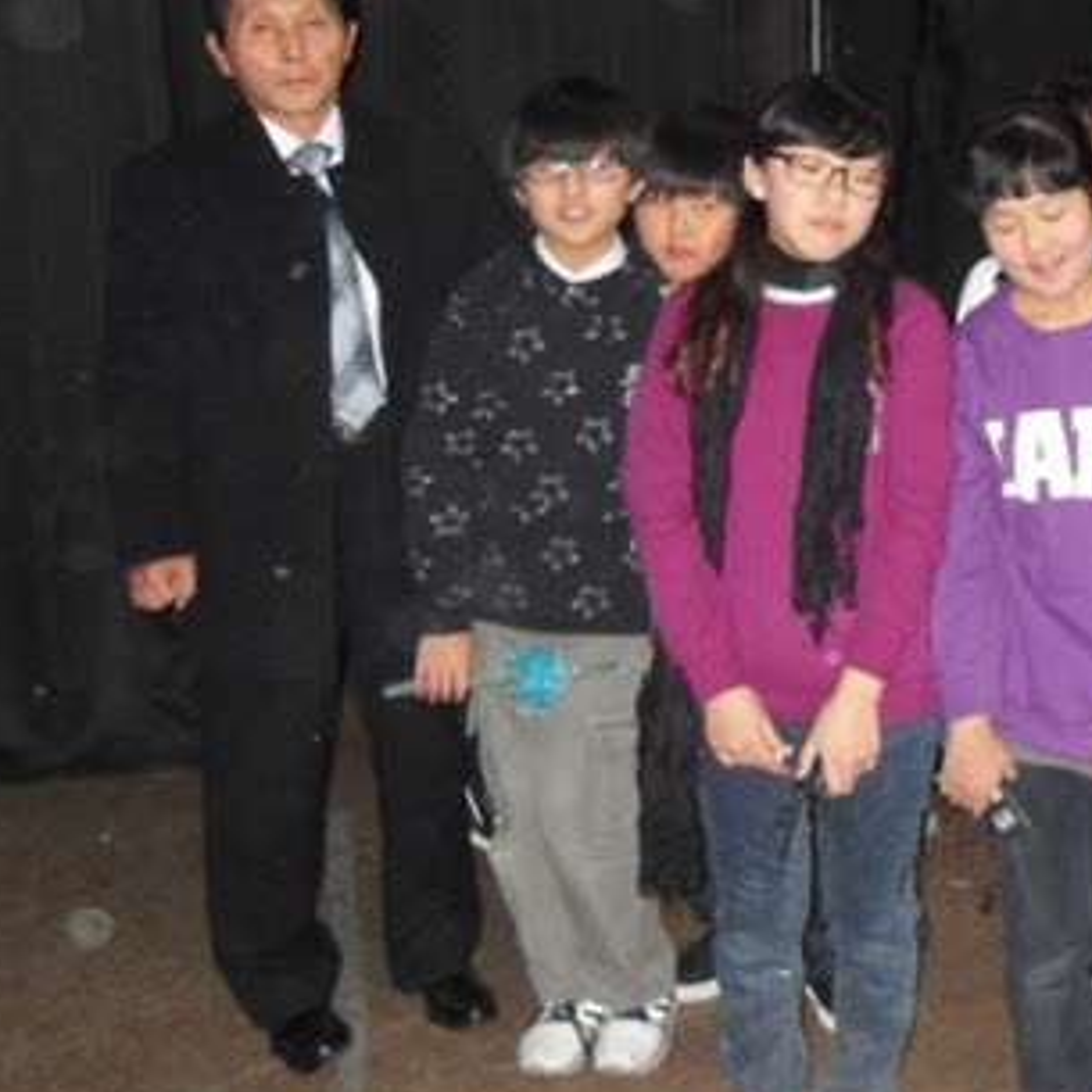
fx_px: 2320
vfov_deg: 26.4
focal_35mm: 65
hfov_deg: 24.4
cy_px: 383
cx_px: 1260
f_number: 2.8
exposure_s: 1/45
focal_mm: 6
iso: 400
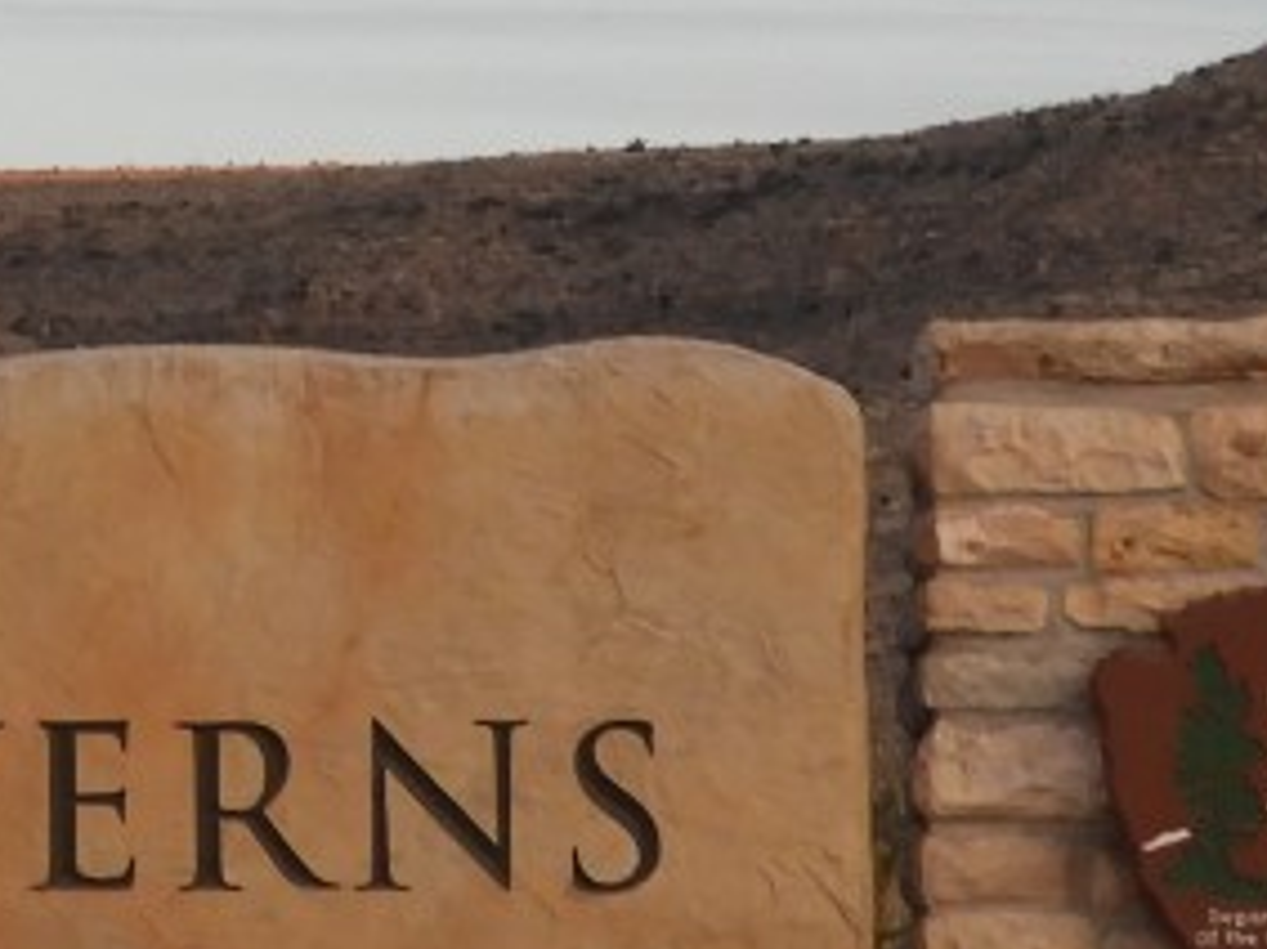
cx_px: -318
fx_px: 13025
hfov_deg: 5.5
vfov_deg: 4.2
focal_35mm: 356
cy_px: -246
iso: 100
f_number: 4.5
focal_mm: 12.5
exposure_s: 1/60
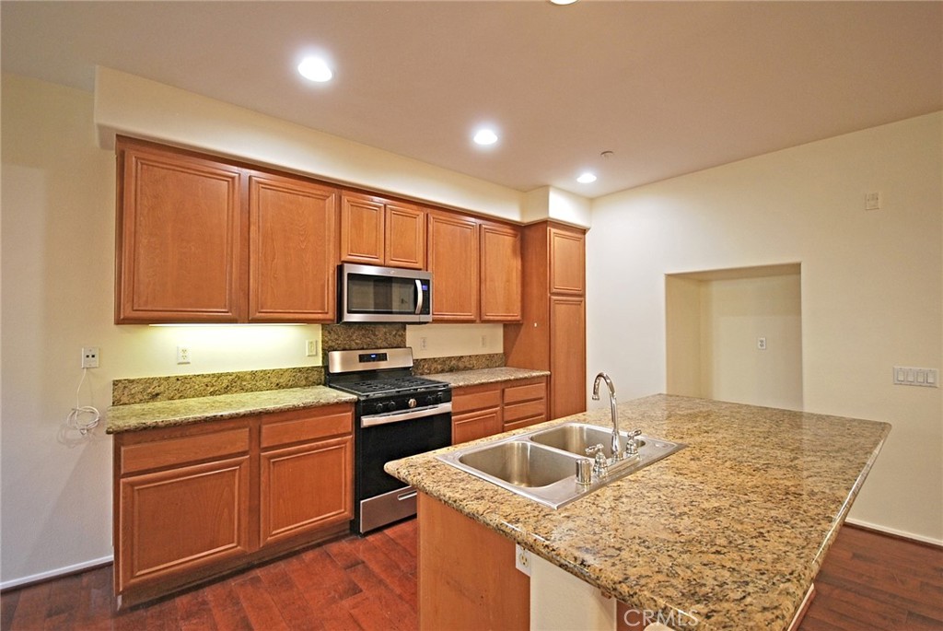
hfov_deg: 100.3
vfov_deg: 77.5
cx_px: 472
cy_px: 316
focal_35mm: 15
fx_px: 393
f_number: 4
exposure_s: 1/25
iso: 400
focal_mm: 10
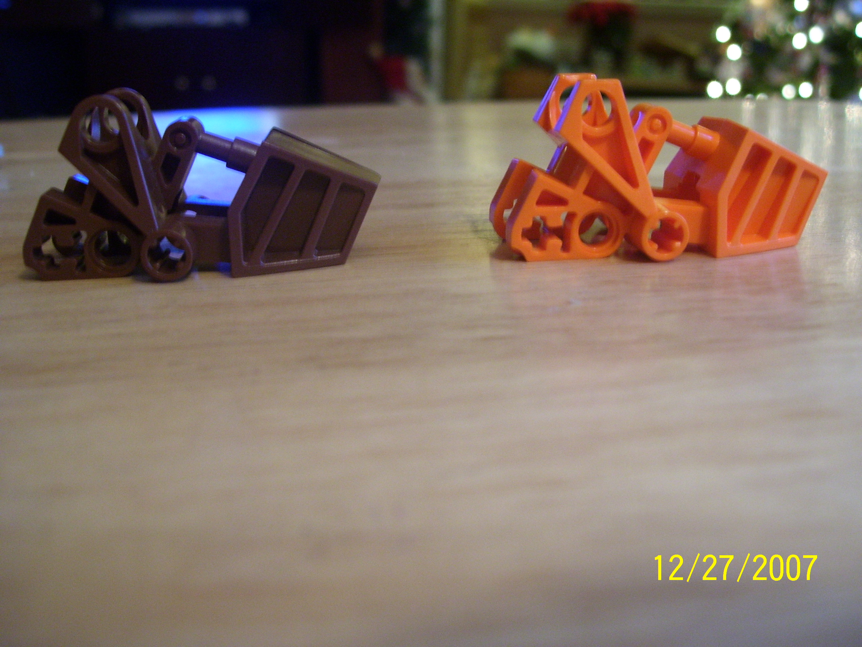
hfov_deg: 50.1
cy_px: 324
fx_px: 921
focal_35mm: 37
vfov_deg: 38.7
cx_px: 431
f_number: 2.7
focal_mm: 6
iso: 160
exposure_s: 1/10
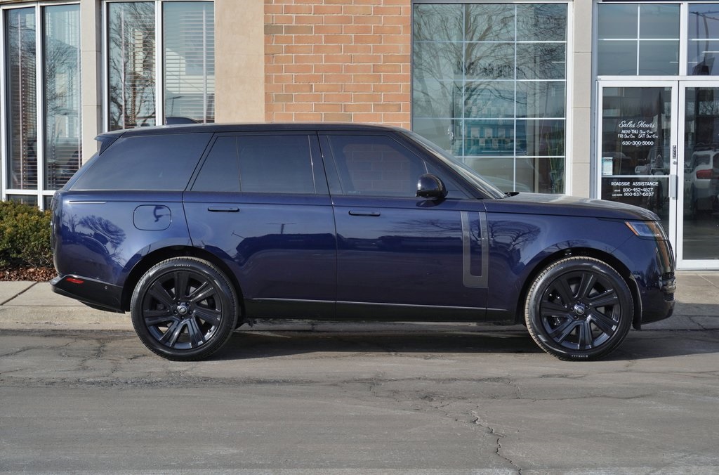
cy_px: 238
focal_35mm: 68
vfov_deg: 20.0
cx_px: 360
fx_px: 1344
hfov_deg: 30.0
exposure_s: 1/160
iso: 100
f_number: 8
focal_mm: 45
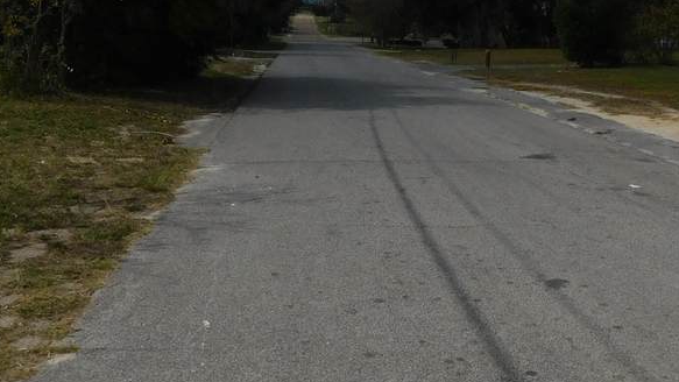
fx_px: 990
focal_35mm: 55
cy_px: 91
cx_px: 402
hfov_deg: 37.7
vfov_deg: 21.6
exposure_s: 1/1250
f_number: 6
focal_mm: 4
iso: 125
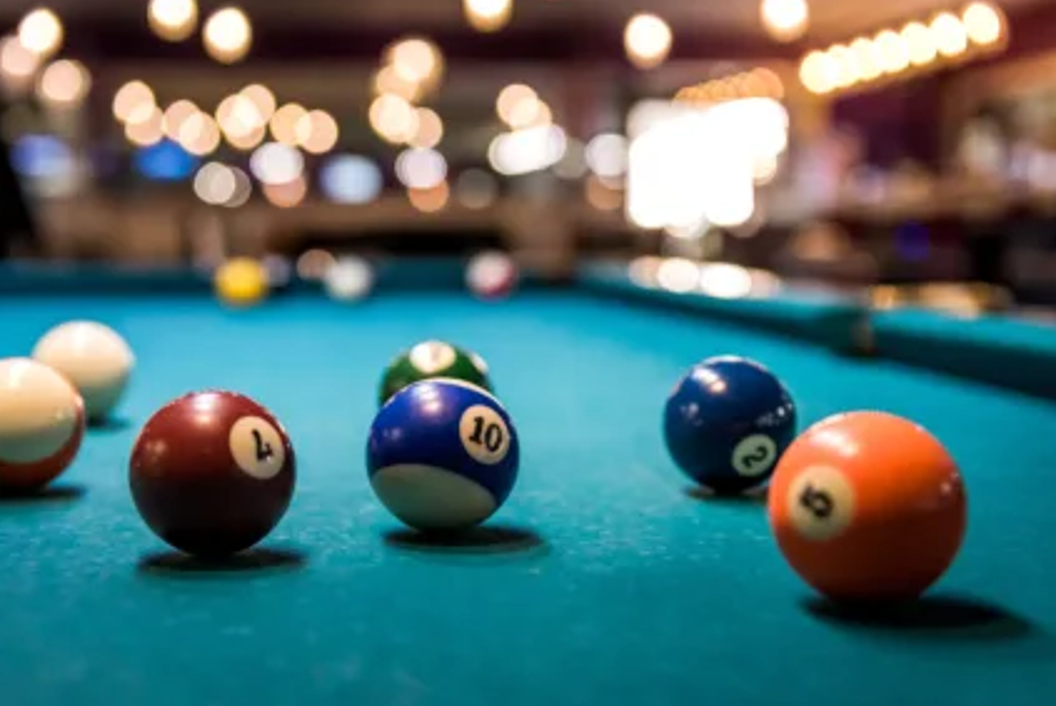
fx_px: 1527
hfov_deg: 38.1
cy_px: 364
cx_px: 474
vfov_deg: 26.1
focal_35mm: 52
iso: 1000
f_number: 3.2
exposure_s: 1/80
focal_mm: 44
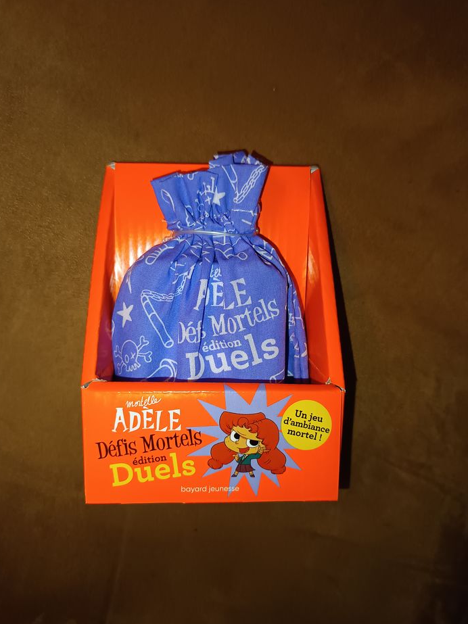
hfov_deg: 53.1
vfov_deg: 67.3
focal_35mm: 26
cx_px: 234
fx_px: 469
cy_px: 323
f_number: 1.7
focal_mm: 5.31
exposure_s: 1/25
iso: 712
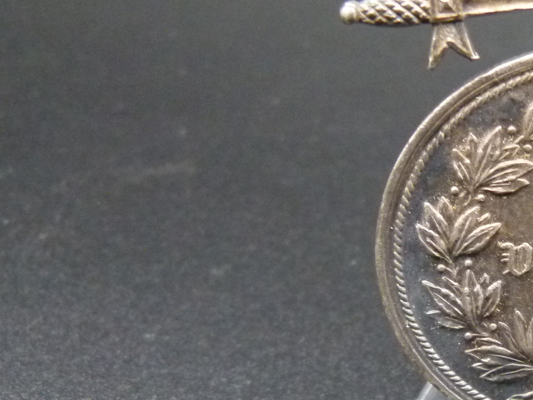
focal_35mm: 59
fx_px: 908
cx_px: 569
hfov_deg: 29.8
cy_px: 243
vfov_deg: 24.8
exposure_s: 1/50
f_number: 2.8
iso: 400
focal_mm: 4.5
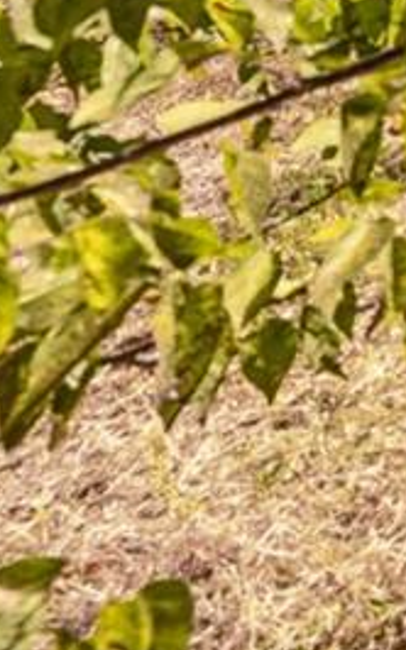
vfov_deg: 14.1
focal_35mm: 110
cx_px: 2292
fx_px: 1950
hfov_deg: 5.6
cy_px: -832
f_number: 8
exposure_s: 1/100
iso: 100
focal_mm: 14
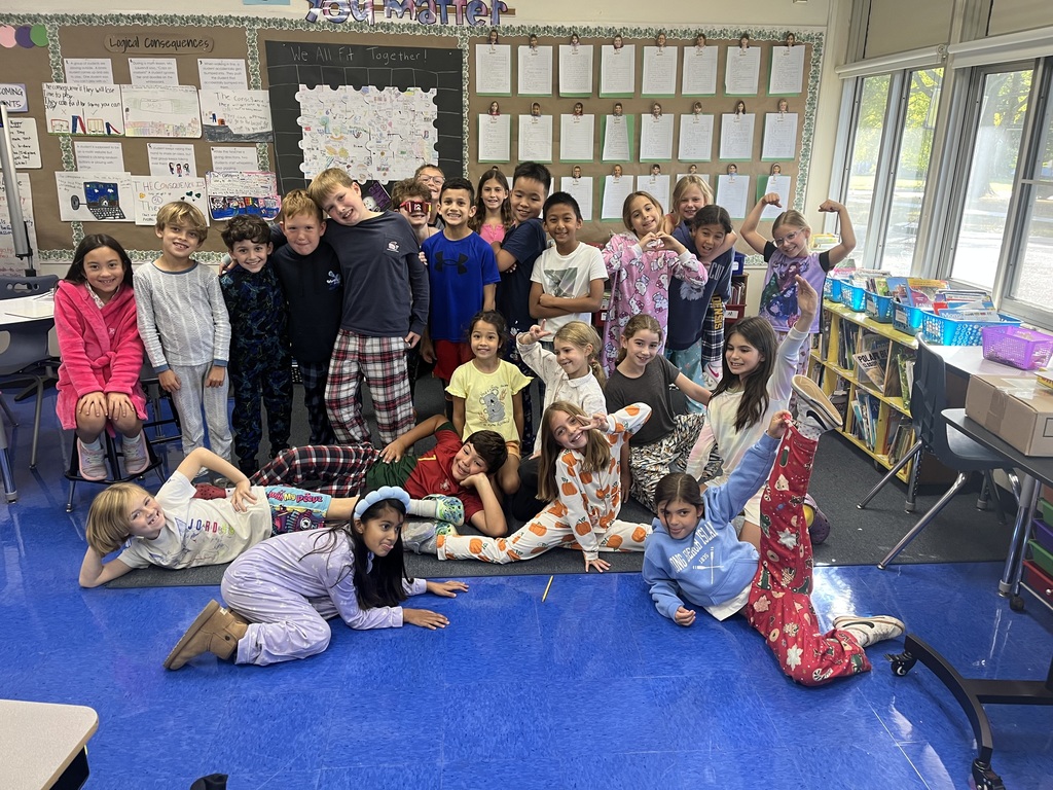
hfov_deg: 67.3
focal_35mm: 26
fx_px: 791
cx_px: 526
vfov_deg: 53.1
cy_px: 395
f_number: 1.6
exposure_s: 1/60
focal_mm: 5.1
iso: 100
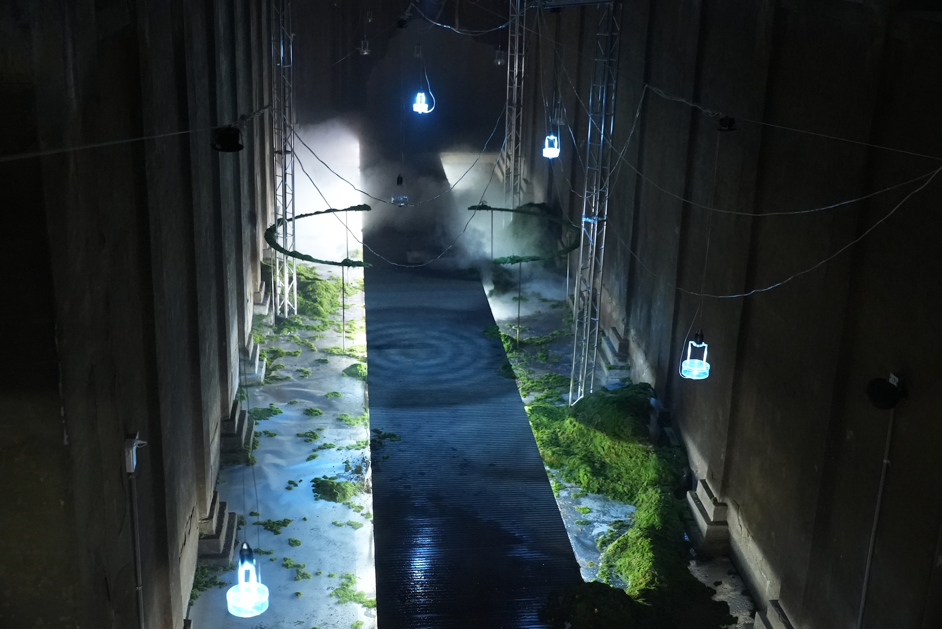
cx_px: 471
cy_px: 314
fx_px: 1152
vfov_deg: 30.5
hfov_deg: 44.5
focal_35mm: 44
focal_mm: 44
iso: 12800
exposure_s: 1/125
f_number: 4.5
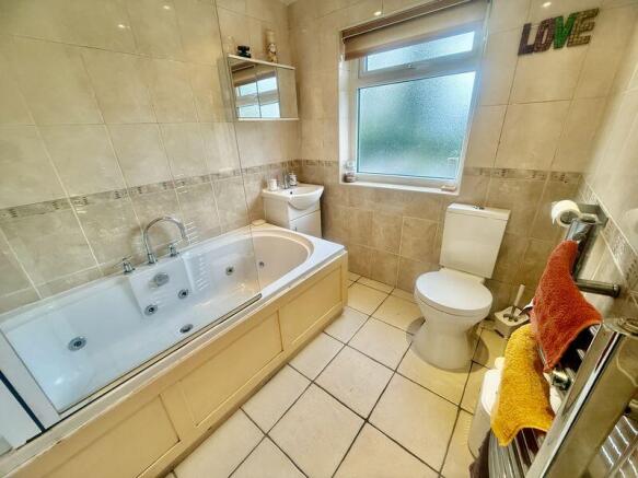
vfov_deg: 85.7
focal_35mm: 14
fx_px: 258
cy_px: 239
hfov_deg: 102.1
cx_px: 319
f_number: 2.2
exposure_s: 1/100
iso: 160
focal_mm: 2.22
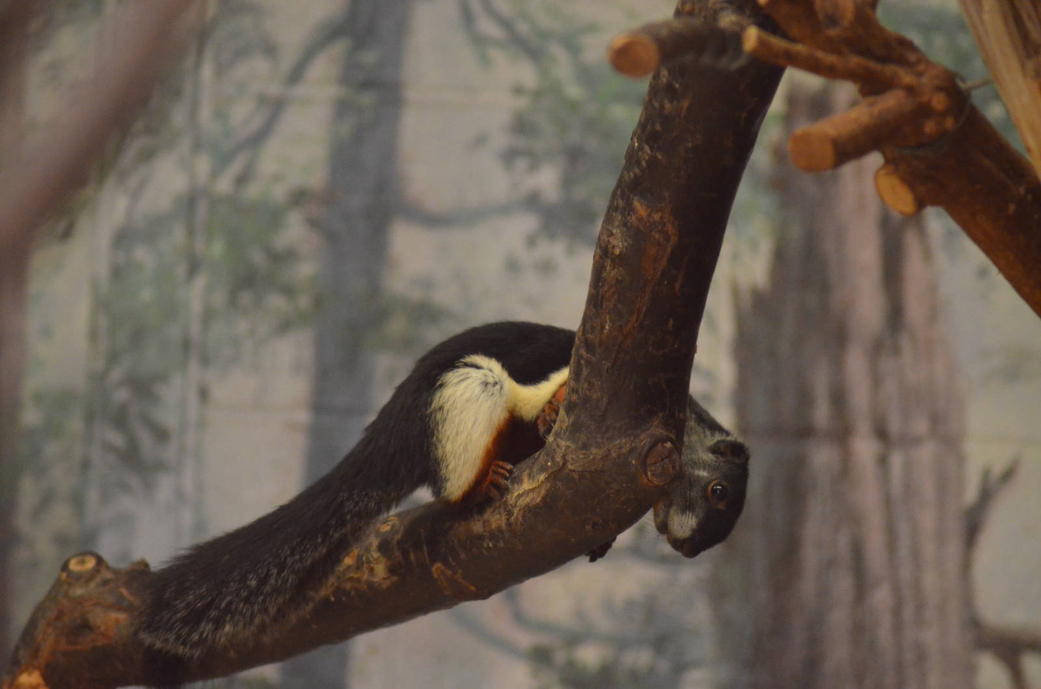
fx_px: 8658
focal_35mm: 300
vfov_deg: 4.6
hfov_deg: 6.9
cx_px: 520
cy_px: 344
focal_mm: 200
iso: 3200
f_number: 4.8
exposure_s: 1/160
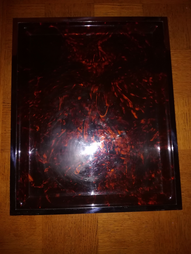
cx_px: 96
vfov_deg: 65.3
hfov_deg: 51.4
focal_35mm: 27
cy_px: 127
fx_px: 199
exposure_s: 1/25
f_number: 2
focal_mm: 3.79
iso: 320
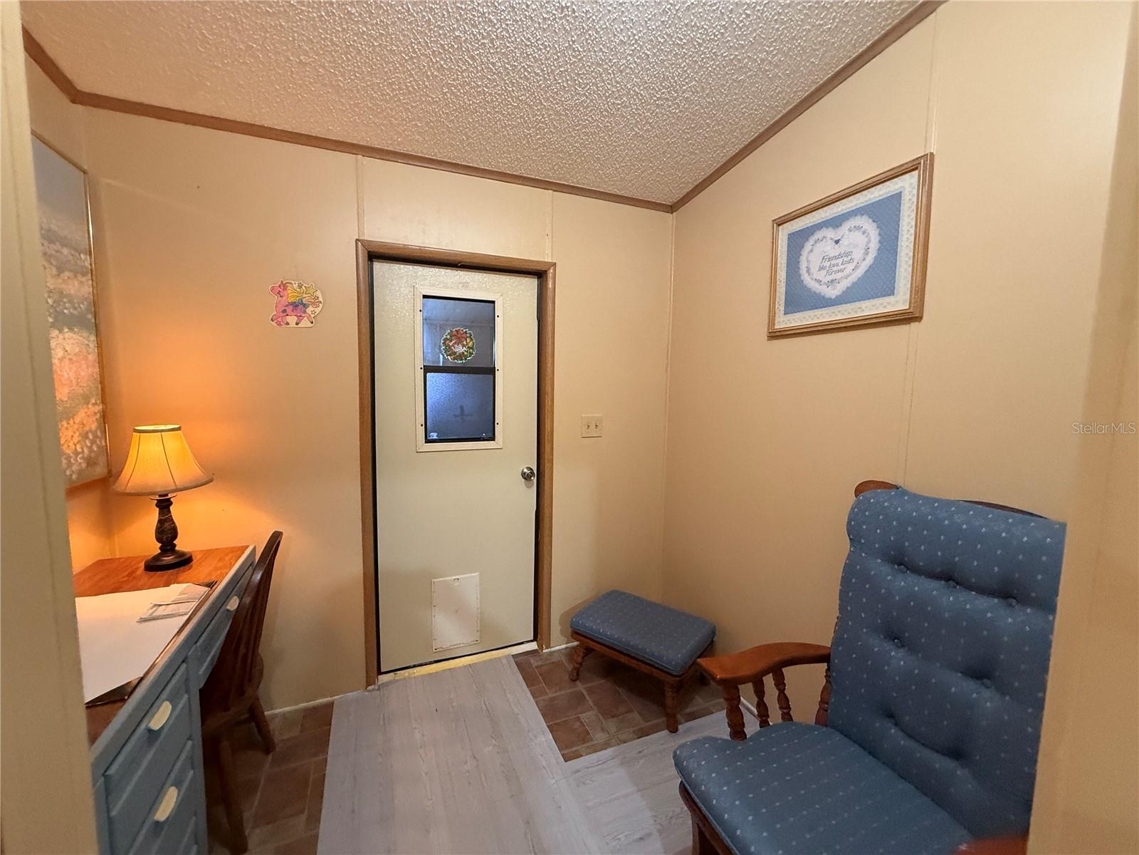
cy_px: 428
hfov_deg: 102.1
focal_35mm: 14
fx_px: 461
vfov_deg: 85.7
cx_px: 570
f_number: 2.2
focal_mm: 2.22
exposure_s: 1/60
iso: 500
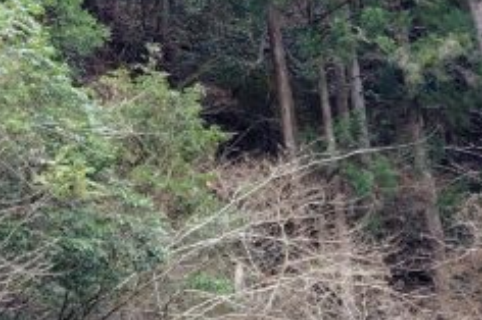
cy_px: -120
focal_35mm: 104
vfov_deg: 12.6
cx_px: -306
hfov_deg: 17.1
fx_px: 1391
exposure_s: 1/105
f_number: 1.9
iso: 50
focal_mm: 5.6
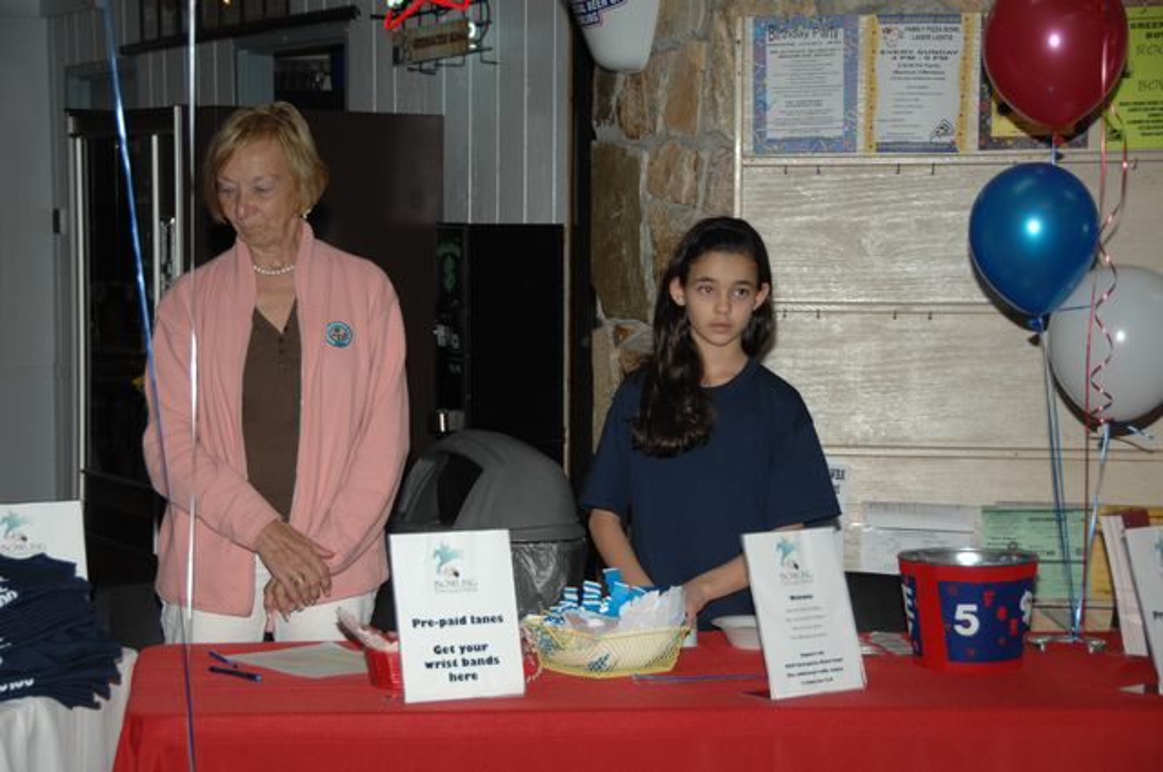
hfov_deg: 24.6
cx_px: 582
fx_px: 2662
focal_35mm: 82
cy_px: 386
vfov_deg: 16.5
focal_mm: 55
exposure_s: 1/125
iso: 200
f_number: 4.8
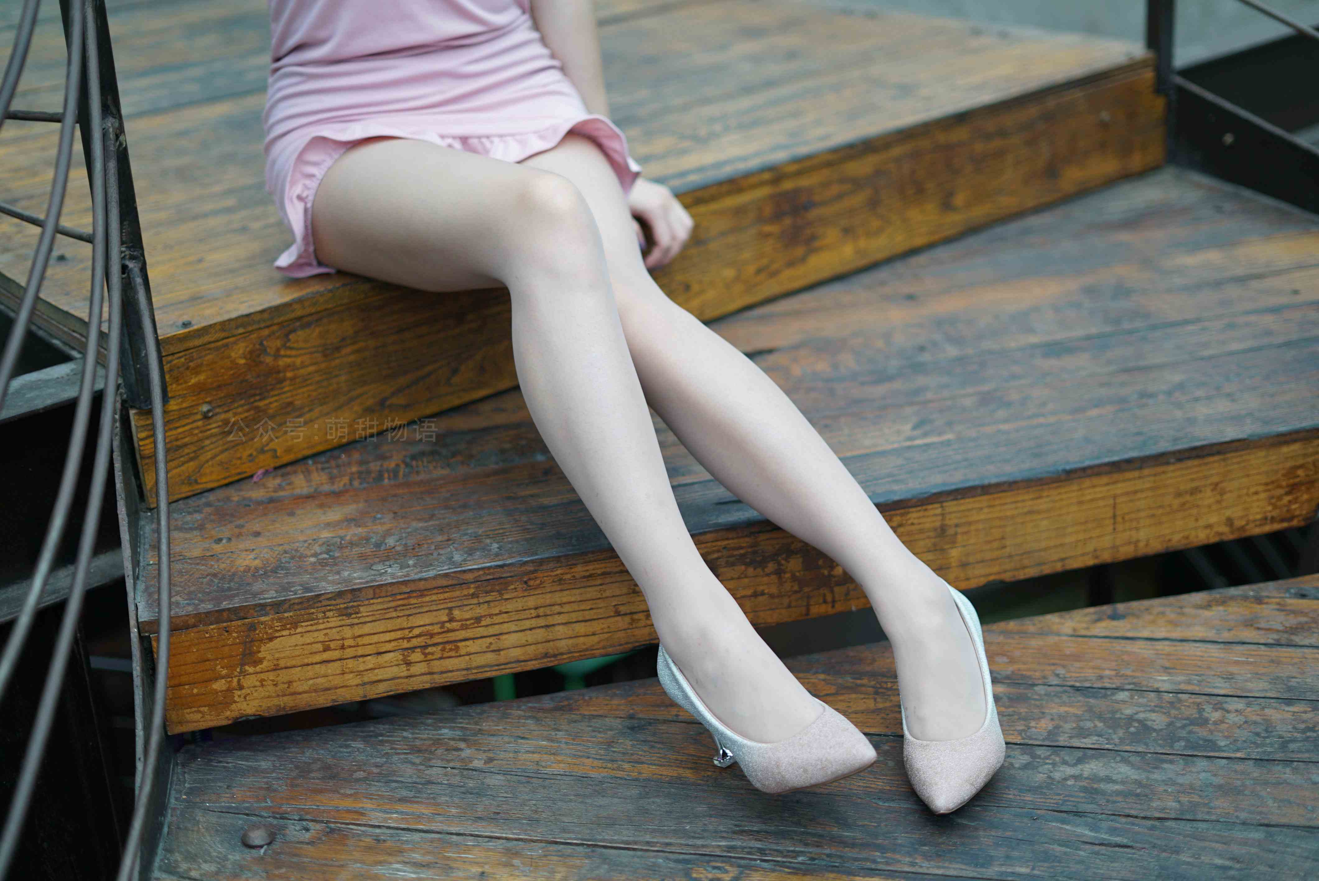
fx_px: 1833
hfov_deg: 39.6
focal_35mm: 50
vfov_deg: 27.0
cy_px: 440
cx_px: 660
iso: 200
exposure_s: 1/60
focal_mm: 50
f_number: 2
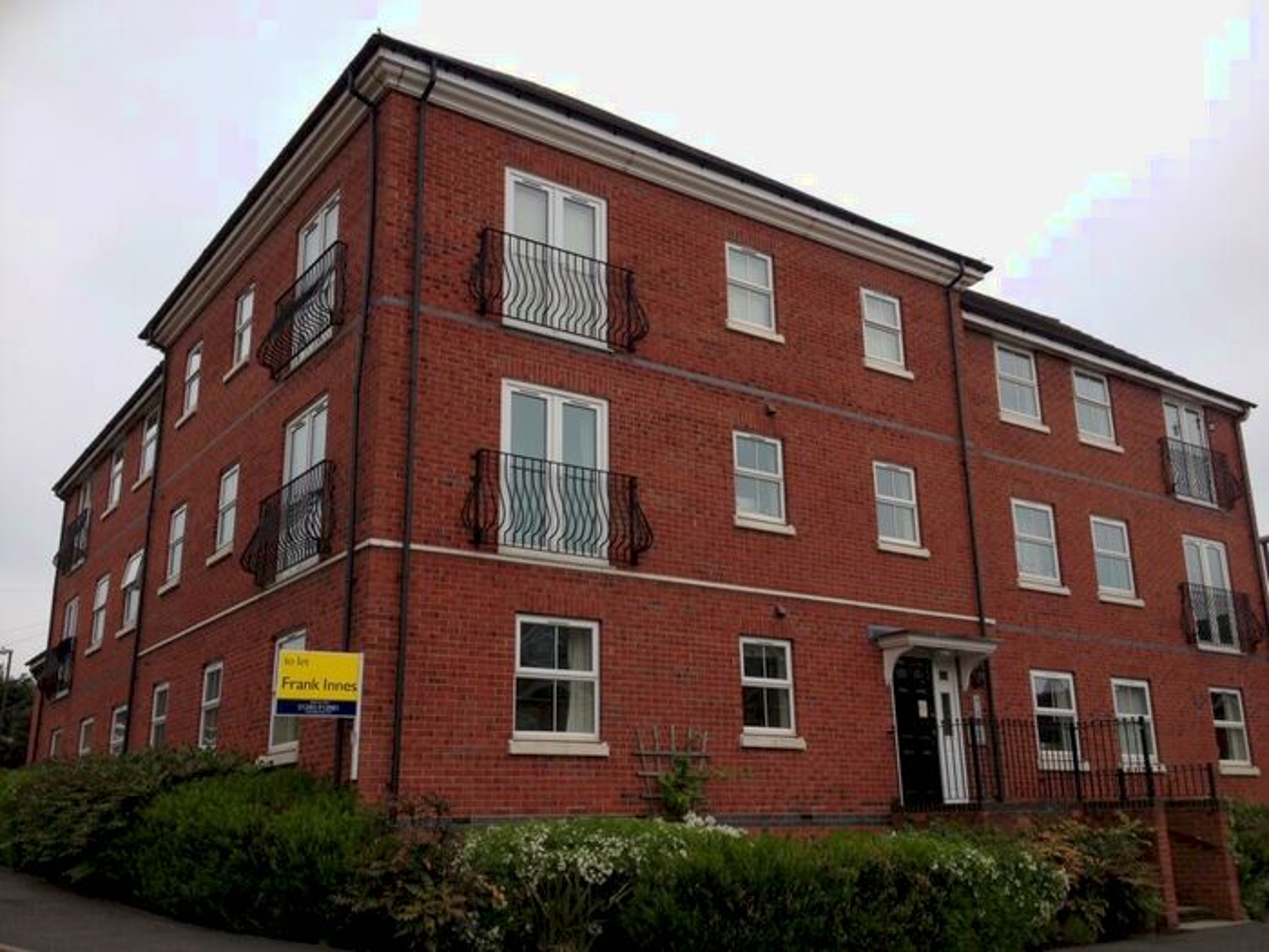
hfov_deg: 52.6
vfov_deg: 40.7
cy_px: 476
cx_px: 634
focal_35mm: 35
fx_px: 1283
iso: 50
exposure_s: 1/1062
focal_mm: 4.28
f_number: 2.4
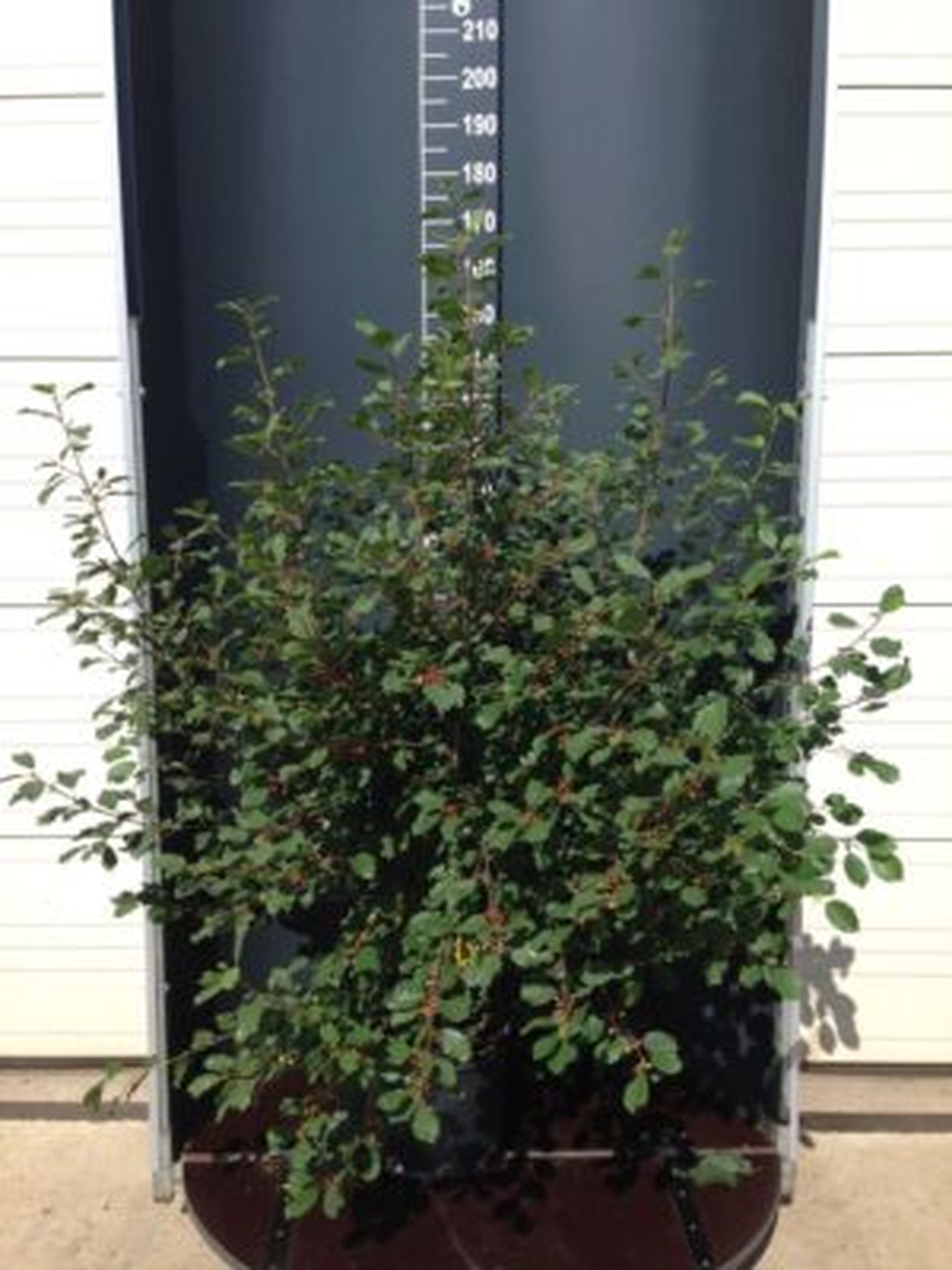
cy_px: 635
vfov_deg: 55.4
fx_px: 1210
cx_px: 476
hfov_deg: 42.9
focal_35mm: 33
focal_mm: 4.12
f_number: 2.4
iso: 50
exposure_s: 1/1595
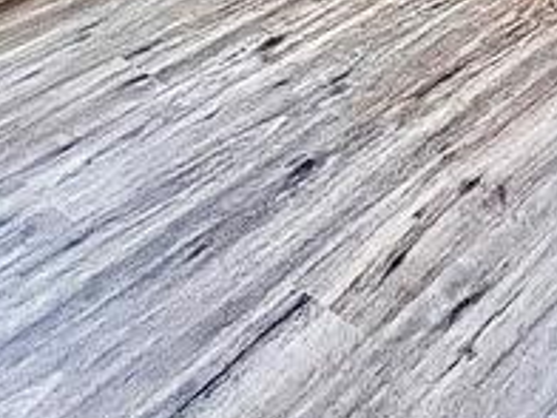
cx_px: 534
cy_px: -631
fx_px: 1094
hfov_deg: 27.2
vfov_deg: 13.8
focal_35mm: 68
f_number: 1.8
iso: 80
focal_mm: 1.57
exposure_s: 1/99
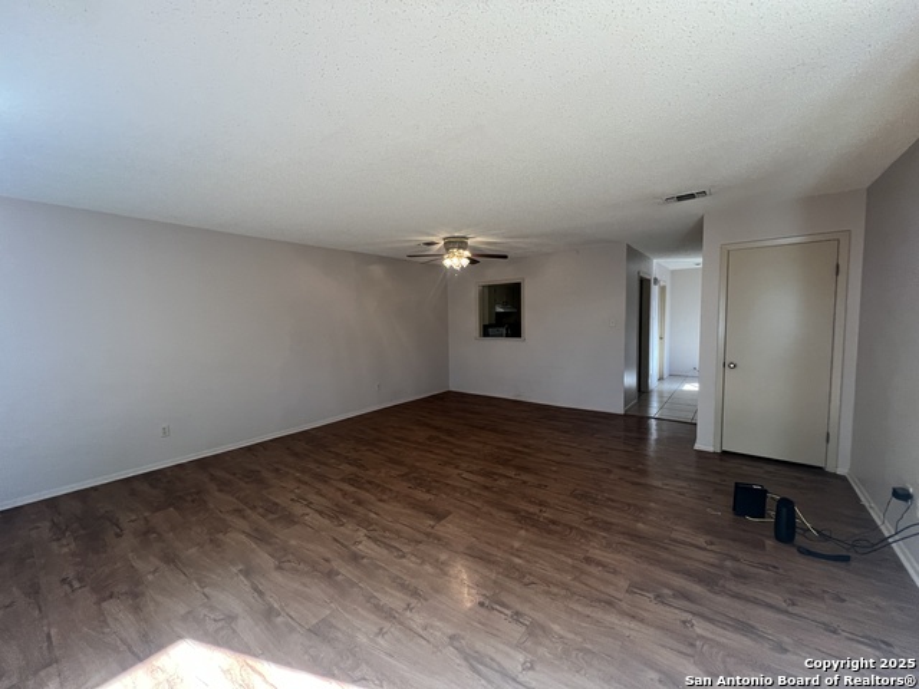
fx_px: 345
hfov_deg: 106.2
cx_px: 460
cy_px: 344
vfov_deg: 89.9
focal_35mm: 13
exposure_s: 1/99
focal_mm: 1.57
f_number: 1.8
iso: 160
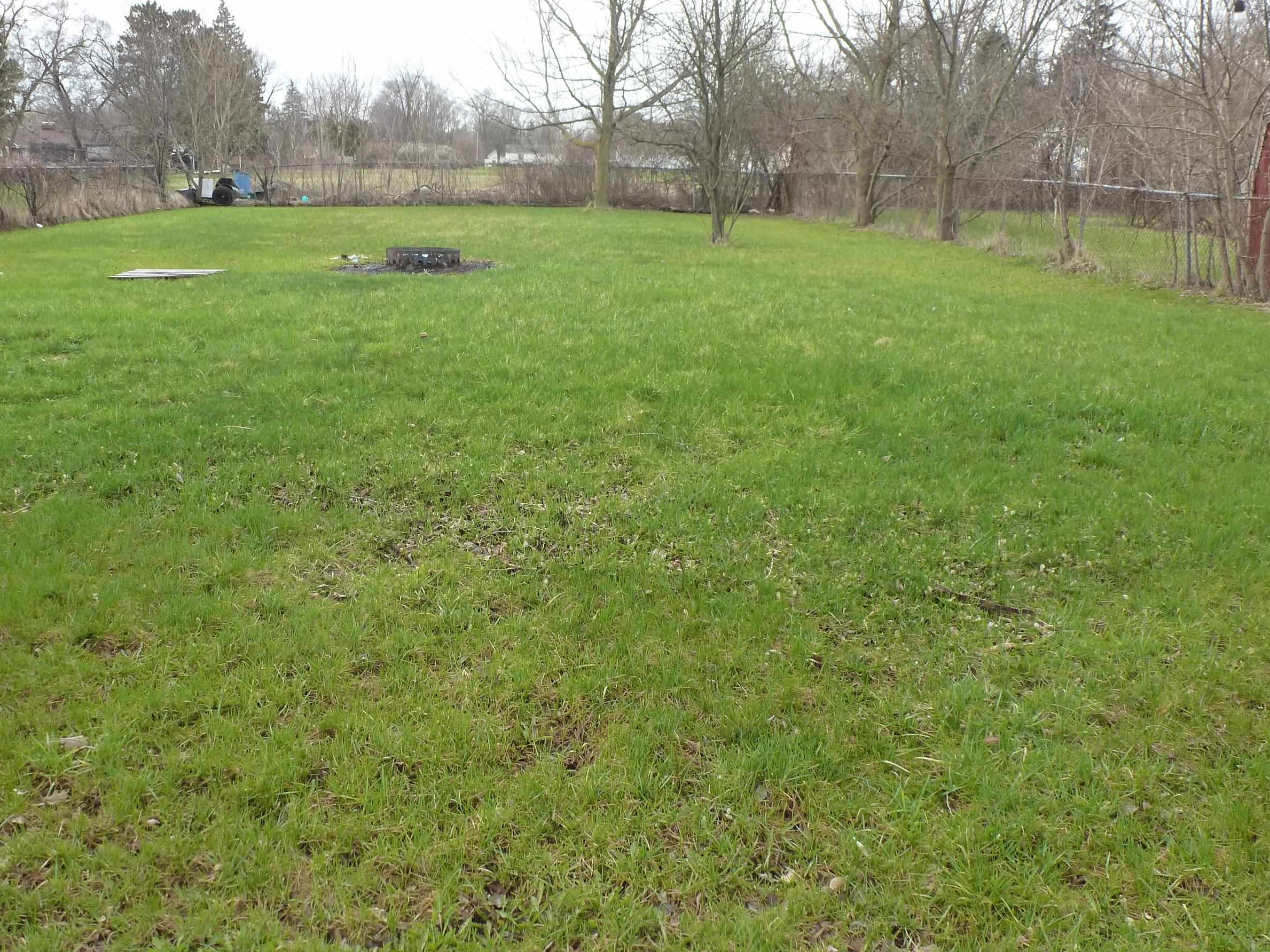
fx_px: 1137
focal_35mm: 31
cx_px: 539
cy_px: 386
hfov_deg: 58.1
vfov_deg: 45.2
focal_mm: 4.3
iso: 160
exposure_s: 1/160
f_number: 4
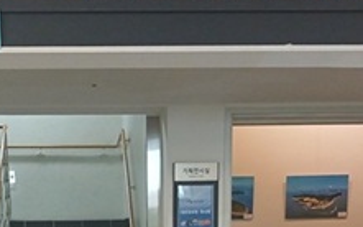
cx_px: 132
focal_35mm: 93
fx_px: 920
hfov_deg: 22.3
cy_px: 366
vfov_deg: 13.1
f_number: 1.8
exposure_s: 1/60
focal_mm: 4
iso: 160
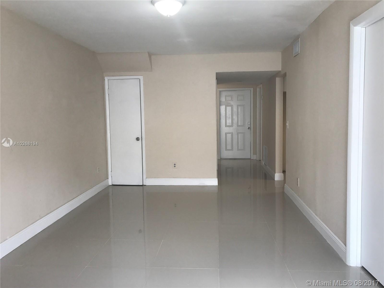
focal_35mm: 28
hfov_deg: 63.4
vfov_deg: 49.7
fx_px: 311
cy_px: 144
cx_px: 192
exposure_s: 1/120
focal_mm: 3.99
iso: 40
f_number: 1.8
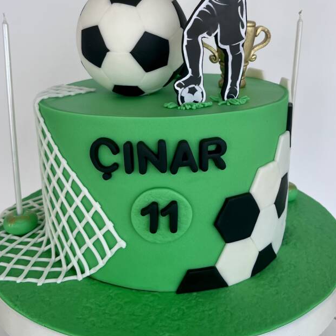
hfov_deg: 43.8
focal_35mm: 38
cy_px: 138
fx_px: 417
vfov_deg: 43.7
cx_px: 160
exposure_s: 1/274
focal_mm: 5.1
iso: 40
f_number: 1.6
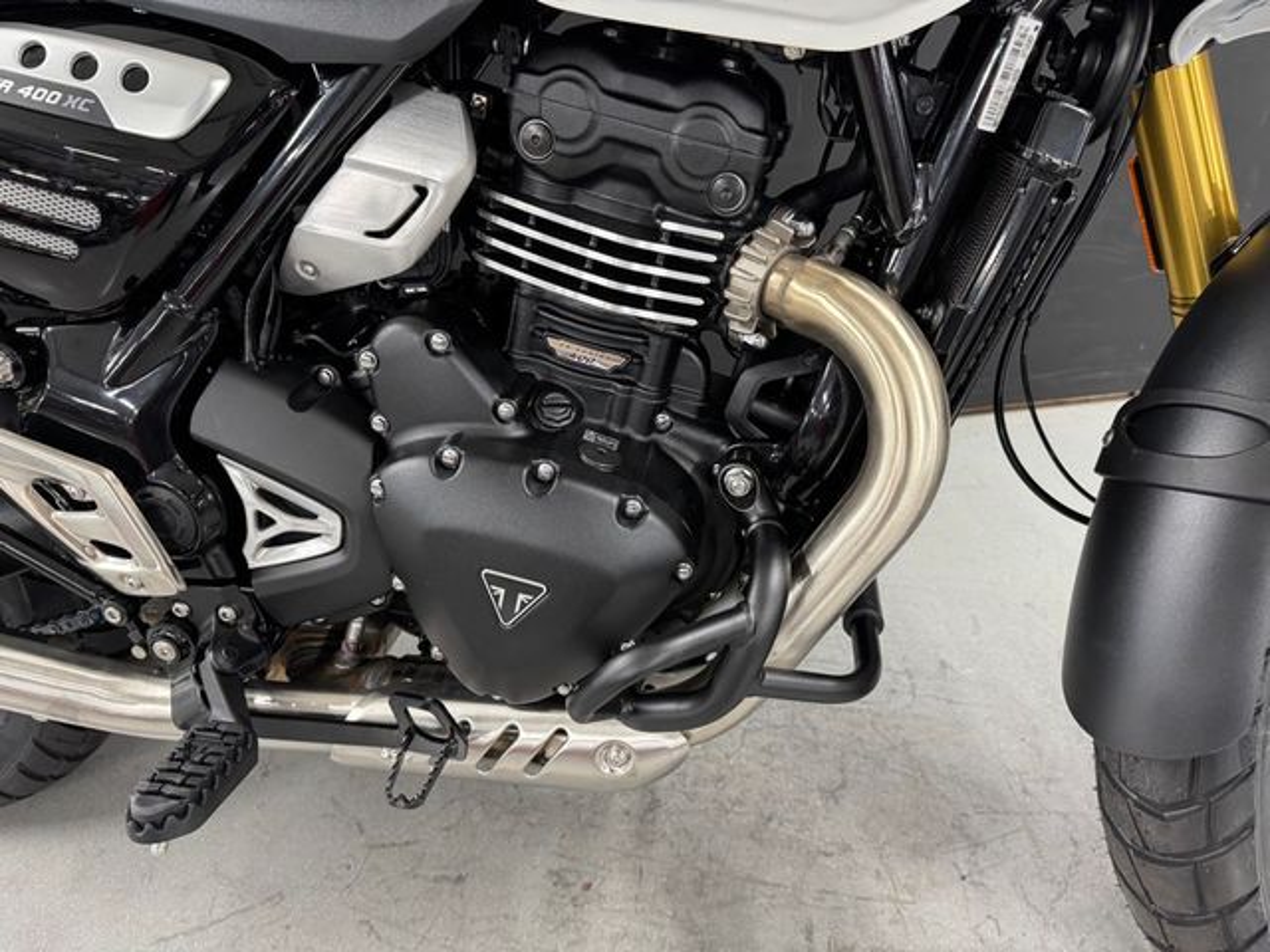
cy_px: 476
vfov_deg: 56.8
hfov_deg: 71.6
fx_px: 881
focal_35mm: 24
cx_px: 635
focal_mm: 6.76
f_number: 1.78
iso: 320
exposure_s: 1/50
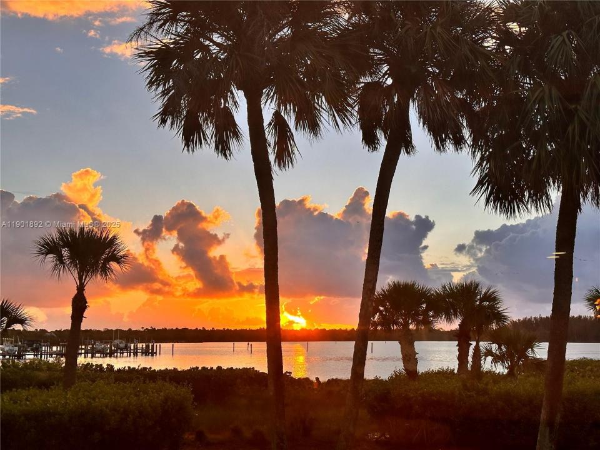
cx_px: 300
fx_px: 832
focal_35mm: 48
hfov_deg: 39.7
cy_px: 225
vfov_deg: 30.3
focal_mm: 6.86
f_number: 1.78
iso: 64
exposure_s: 1/303
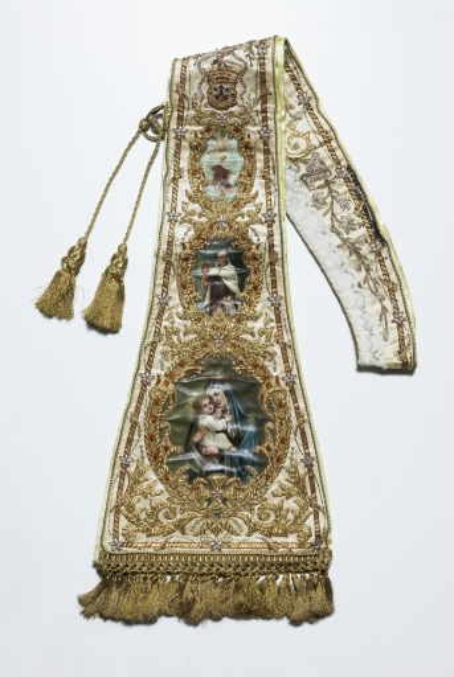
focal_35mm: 78
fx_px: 1470
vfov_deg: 26.0
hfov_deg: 17.6
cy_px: 338
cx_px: 227
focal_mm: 52
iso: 100
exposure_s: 1/50
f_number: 18
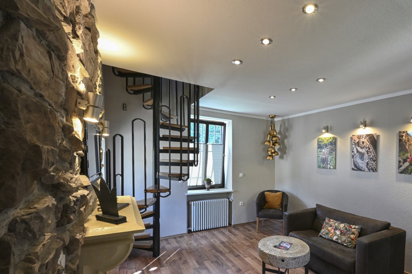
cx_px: 255
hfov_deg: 88.4
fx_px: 206
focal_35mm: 18
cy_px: 156
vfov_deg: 67.0
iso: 2500
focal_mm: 14
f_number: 16
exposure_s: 1/15
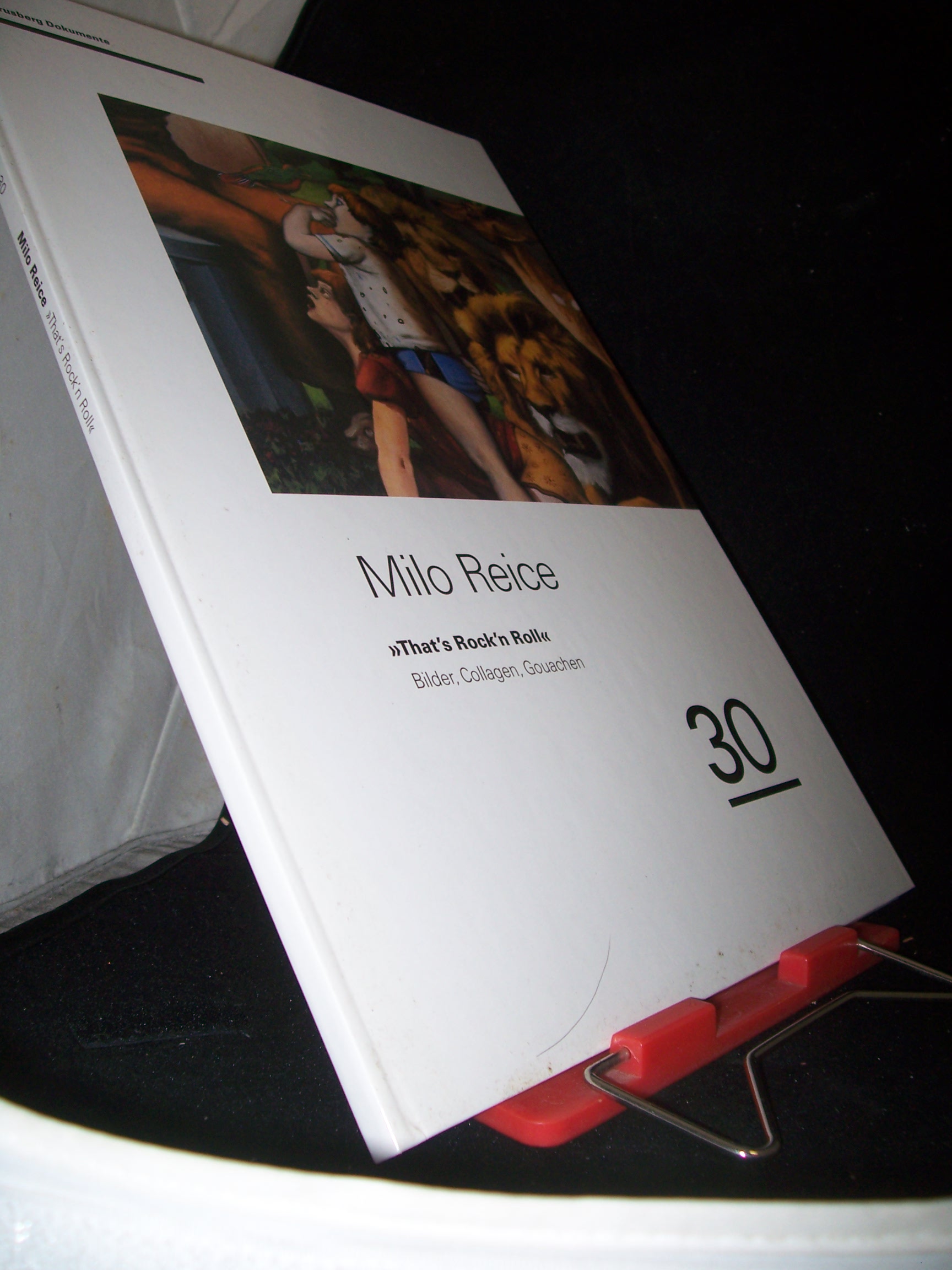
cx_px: 476
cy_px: 635
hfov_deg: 41.8
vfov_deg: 54.0
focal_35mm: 34
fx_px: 1247
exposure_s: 1/60
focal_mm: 5.6
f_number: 2.7
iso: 80
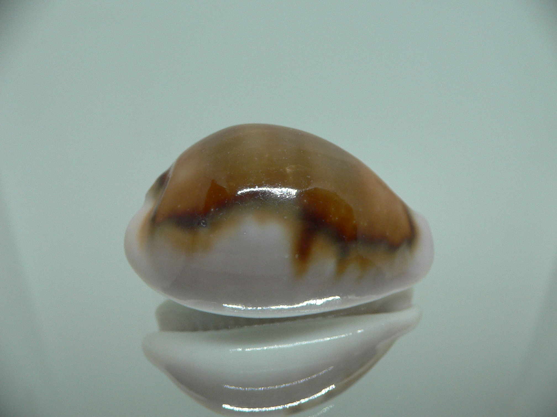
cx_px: 278
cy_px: 208
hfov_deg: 52.6
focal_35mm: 35
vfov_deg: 40.7
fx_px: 563
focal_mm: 4.6
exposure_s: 1/60
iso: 150
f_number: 2.8
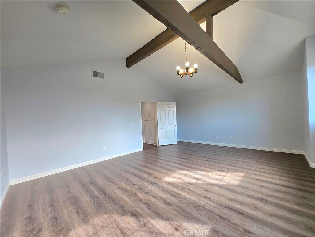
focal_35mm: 13
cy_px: 118
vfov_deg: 89.9
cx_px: 158
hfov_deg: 106.2
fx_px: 118
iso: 50
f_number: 2.2
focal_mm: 1.7
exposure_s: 1/60.2
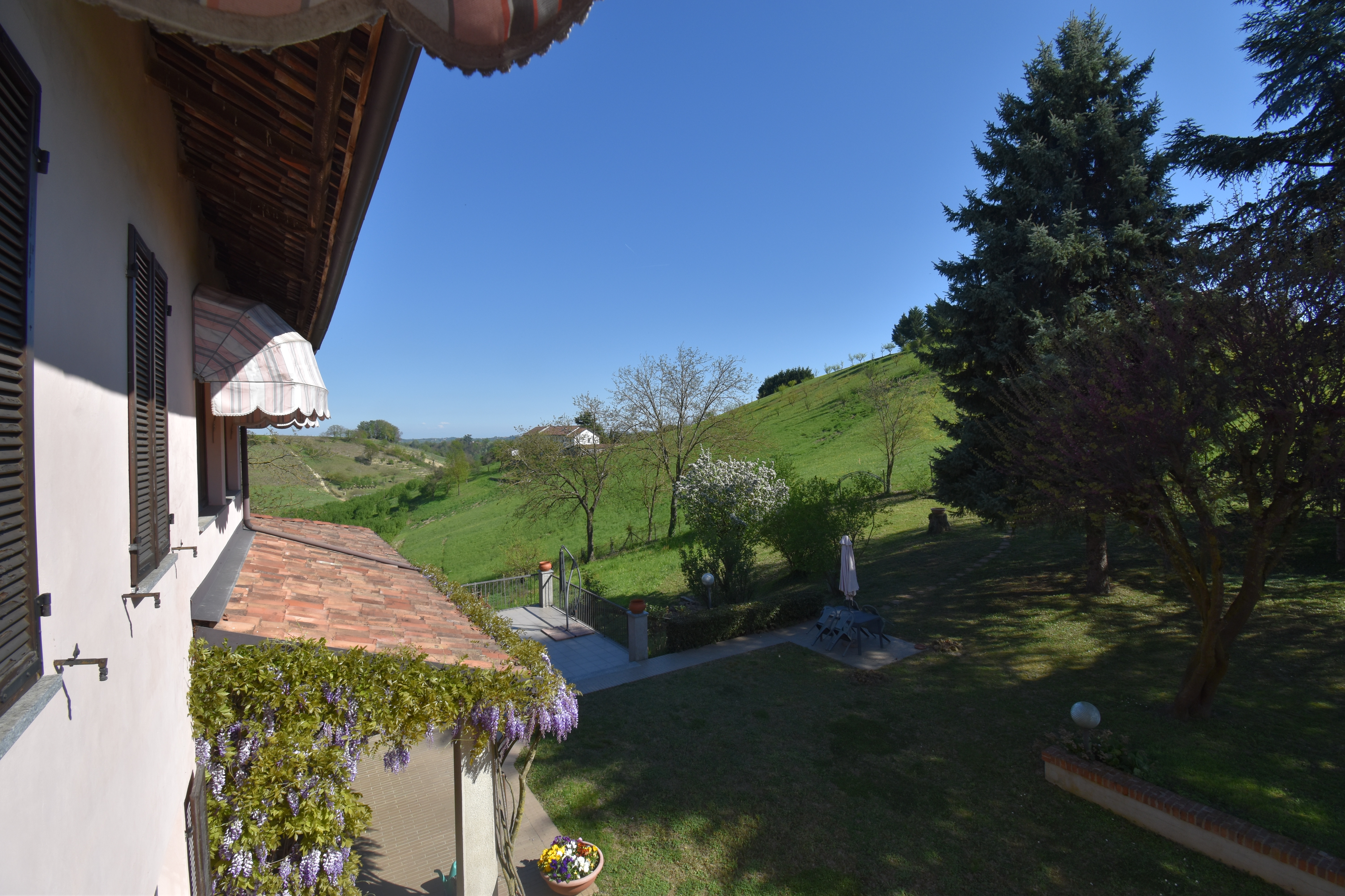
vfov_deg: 77.3
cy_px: 448
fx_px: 560
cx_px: 672
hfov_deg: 100.4
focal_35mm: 15
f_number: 10
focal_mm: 10
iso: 200
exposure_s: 1/400
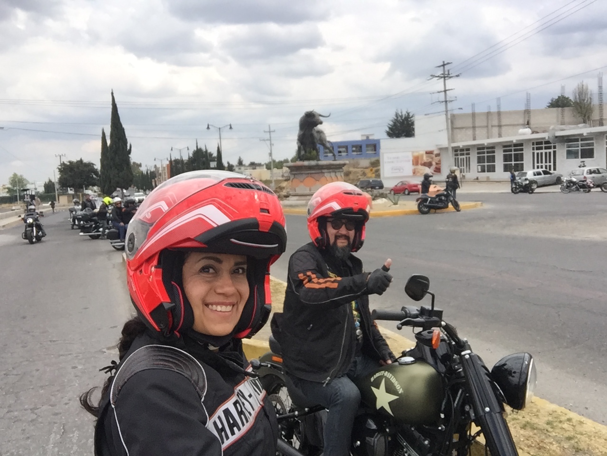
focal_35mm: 31
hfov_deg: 58.4
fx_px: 544
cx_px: 304
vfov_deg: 45.4
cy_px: 228
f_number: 2.2
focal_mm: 2.65
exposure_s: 1/769
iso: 32
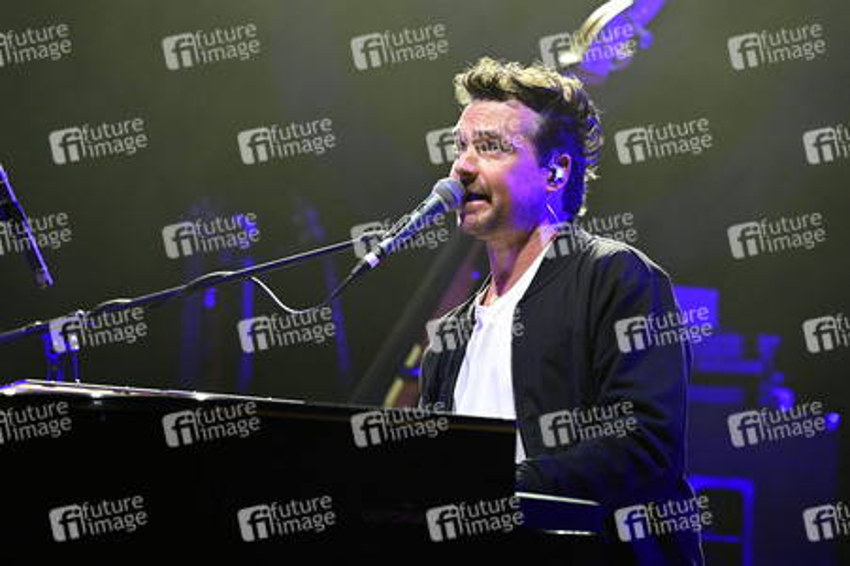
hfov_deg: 10.8
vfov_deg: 7.2
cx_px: 425
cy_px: 283
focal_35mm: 190
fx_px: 4483
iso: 4000
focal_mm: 190
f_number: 4
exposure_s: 1/500
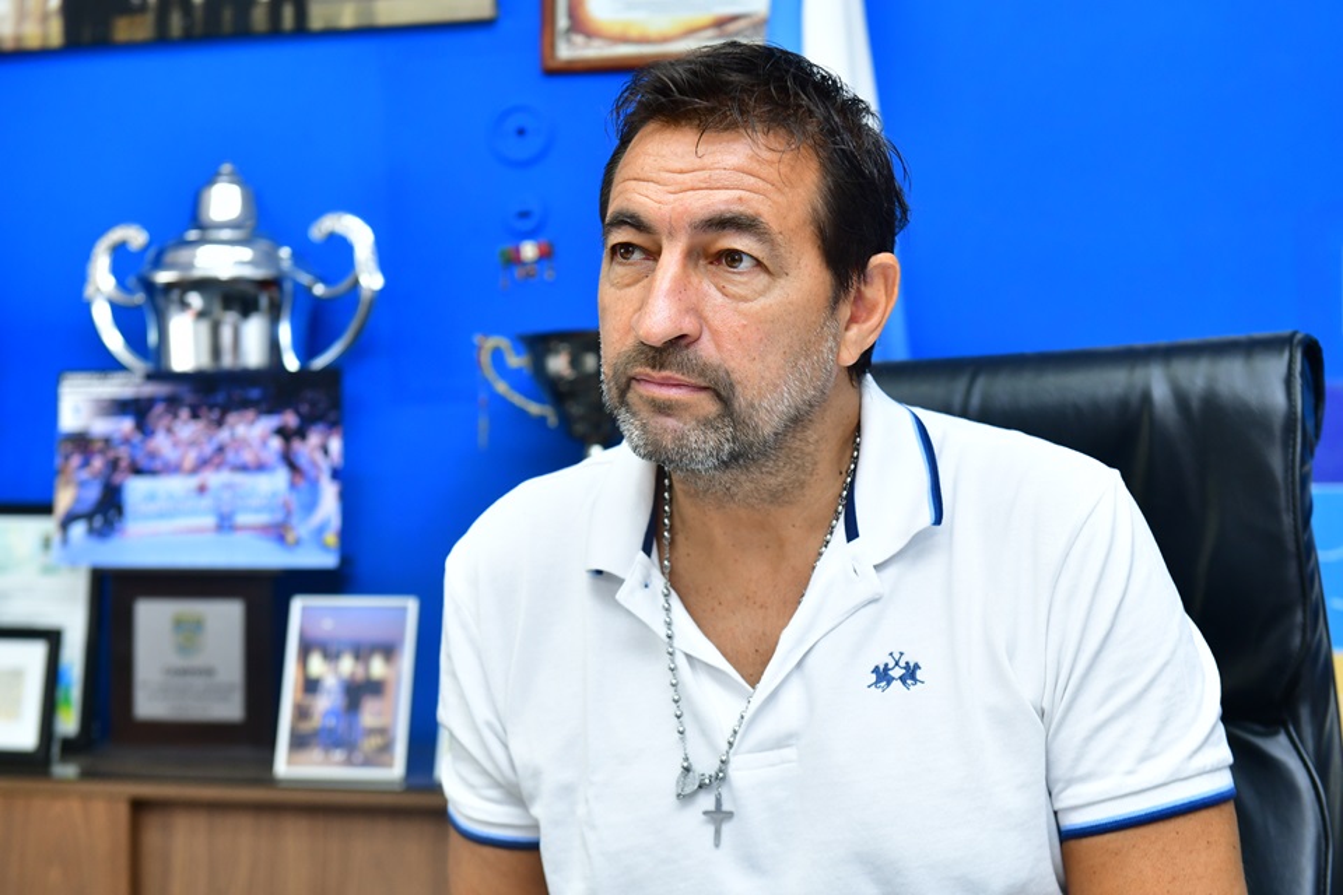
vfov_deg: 23.4
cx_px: 672
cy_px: 448
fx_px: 2164
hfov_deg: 34.5
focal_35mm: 58
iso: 1000
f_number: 5
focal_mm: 58
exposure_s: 1/100
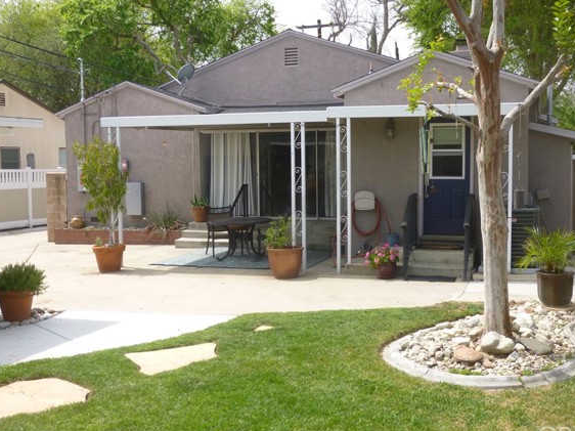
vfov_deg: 35.1
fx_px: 681
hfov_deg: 45.8
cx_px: 301
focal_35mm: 41
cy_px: 205
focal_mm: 6.5
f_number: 3.6
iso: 100
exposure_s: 1/500
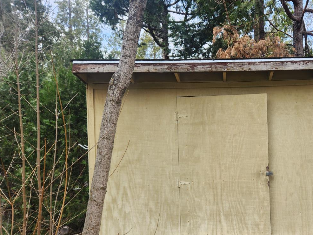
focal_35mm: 35
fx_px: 316
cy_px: 146
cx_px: 235
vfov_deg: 40.4
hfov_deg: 50.4
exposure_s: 1/267
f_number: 1.8
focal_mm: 5.4
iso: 20
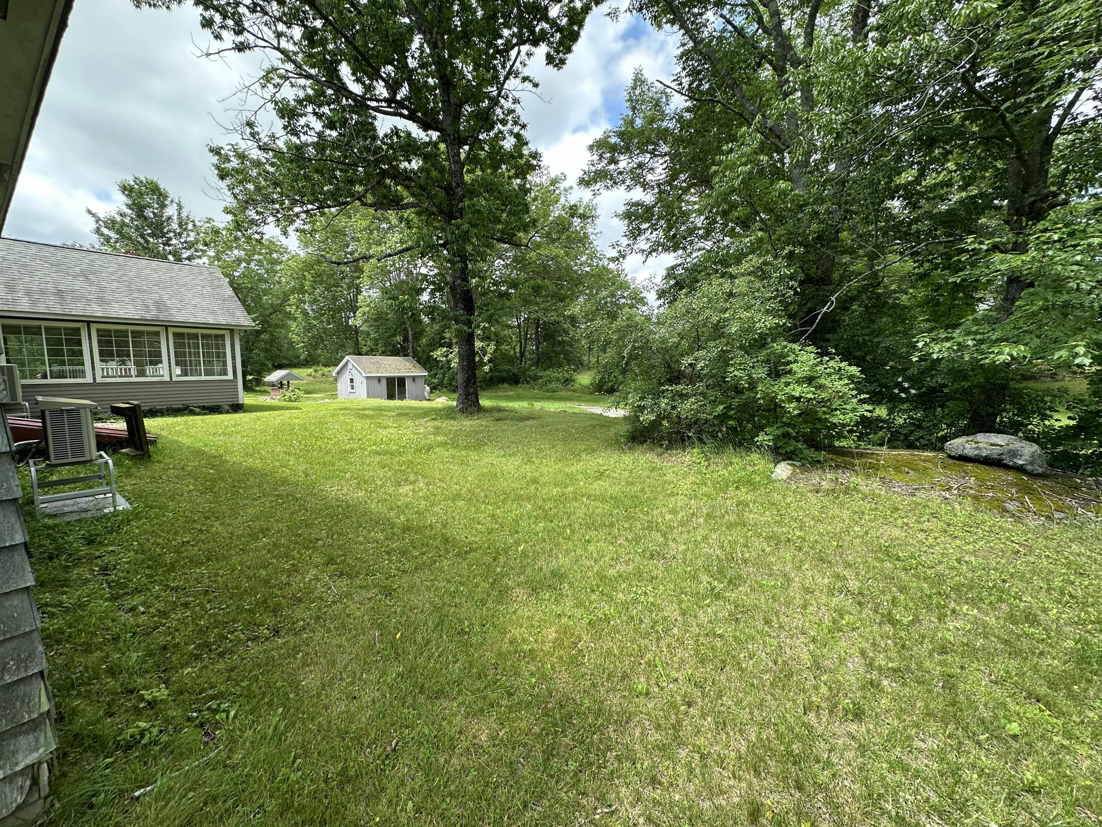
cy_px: 414
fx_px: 446
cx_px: 551
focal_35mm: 14
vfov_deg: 85.7
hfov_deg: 102.1
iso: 40
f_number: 2.2
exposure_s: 1/314
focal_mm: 2.22
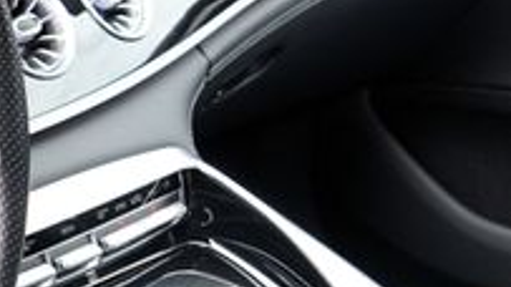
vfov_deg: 9.5
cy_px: 205
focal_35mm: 127
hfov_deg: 15.6
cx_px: -257
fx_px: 1720
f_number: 4
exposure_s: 1/60
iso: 160
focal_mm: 24
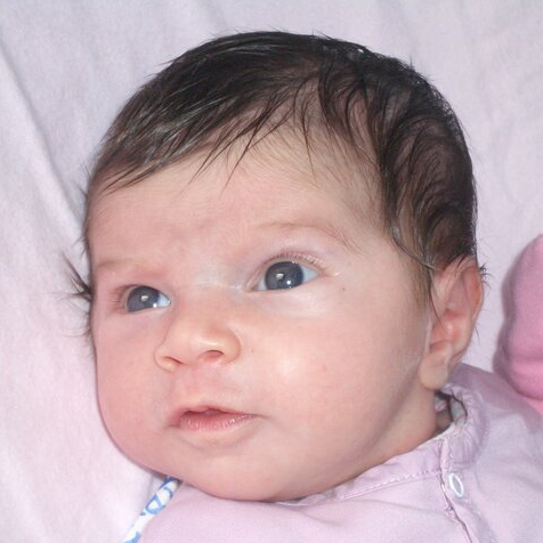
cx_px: 326
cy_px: 273
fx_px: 1562
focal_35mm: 88
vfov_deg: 19.7
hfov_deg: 19.7
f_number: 3.9
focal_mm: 12.2
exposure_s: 1/60
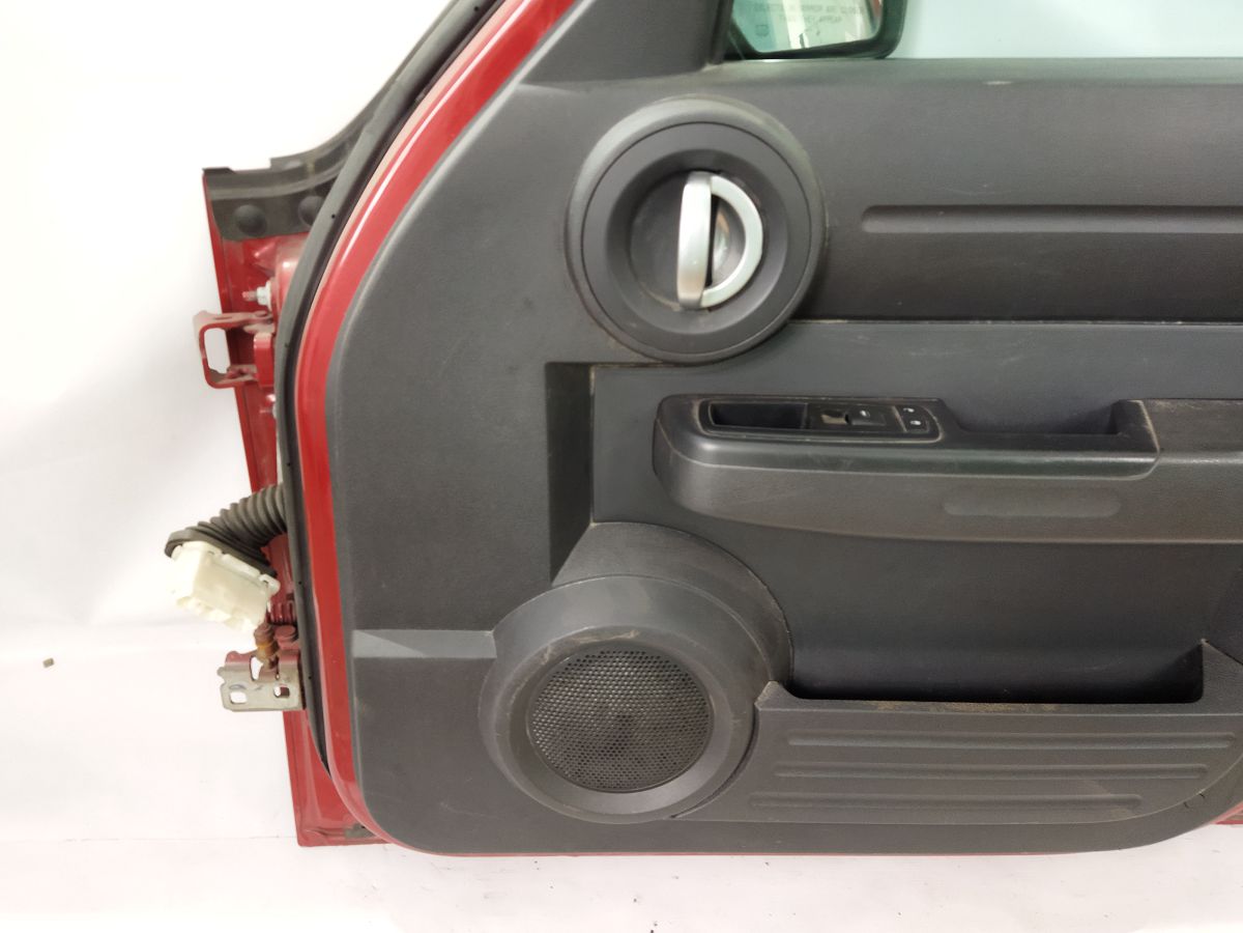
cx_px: 622
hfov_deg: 65.3
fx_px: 970
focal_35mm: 27
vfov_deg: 51.4
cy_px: 466
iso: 472
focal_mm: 4.71
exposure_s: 1/20
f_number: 1.79
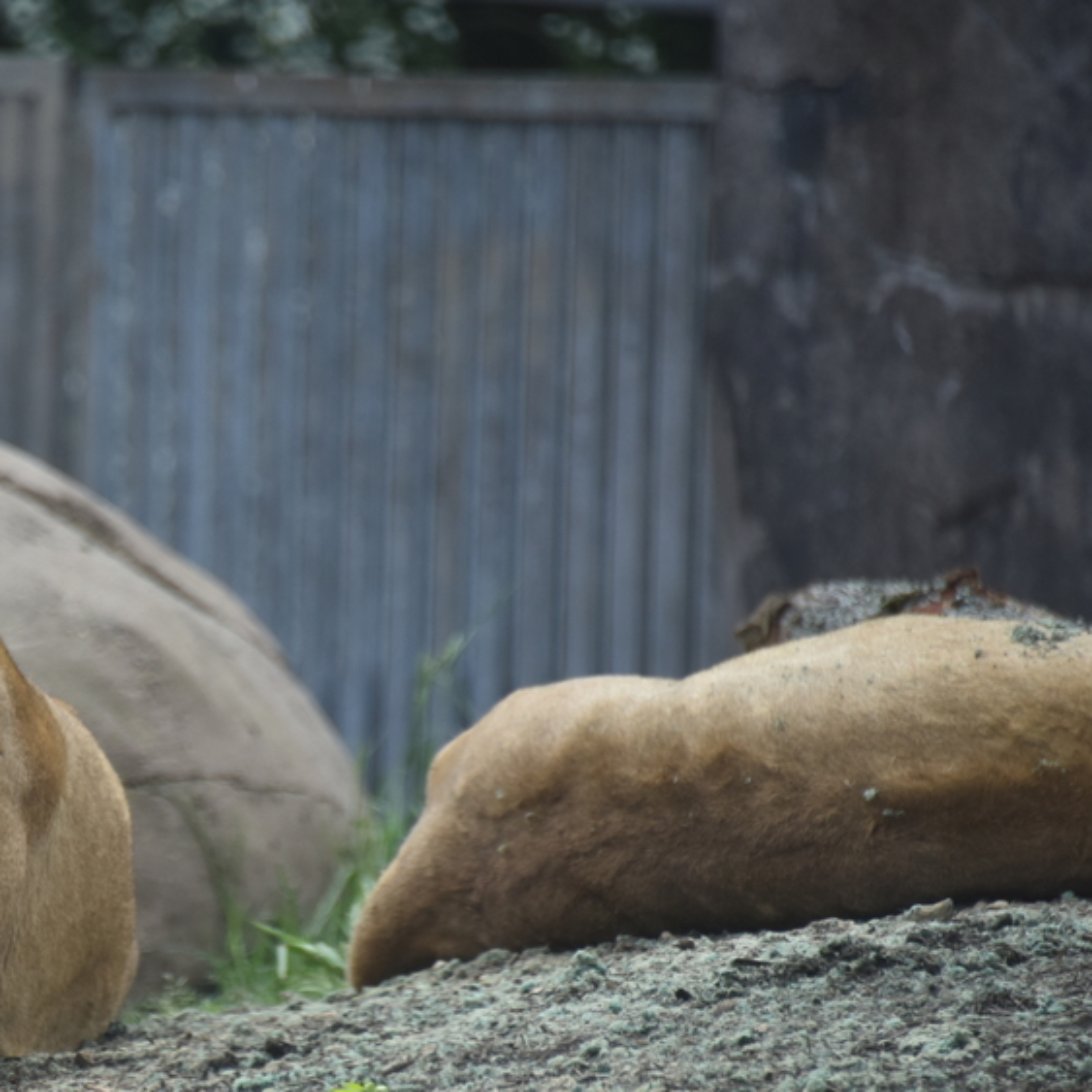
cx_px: 4
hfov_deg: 3.0
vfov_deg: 3.0
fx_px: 20700
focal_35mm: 580
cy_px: 778
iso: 560
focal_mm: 300
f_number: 5.6
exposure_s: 1/640
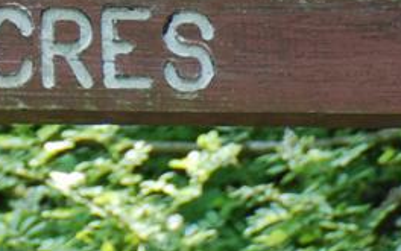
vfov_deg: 1.8
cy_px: -427
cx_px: -70
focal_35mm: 735
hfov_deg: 2.9
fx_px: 8032
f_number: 5
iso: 280
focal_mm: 62
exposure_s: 1/125
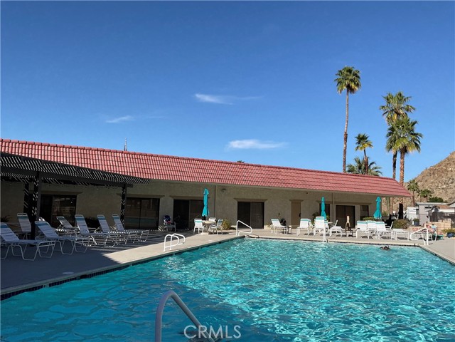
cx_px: 228
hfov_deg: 61.7
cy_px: 171
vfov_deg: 48.2
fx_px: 381
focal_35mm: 29
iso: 16
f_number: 1.8
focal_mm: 3
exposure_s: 1/2667
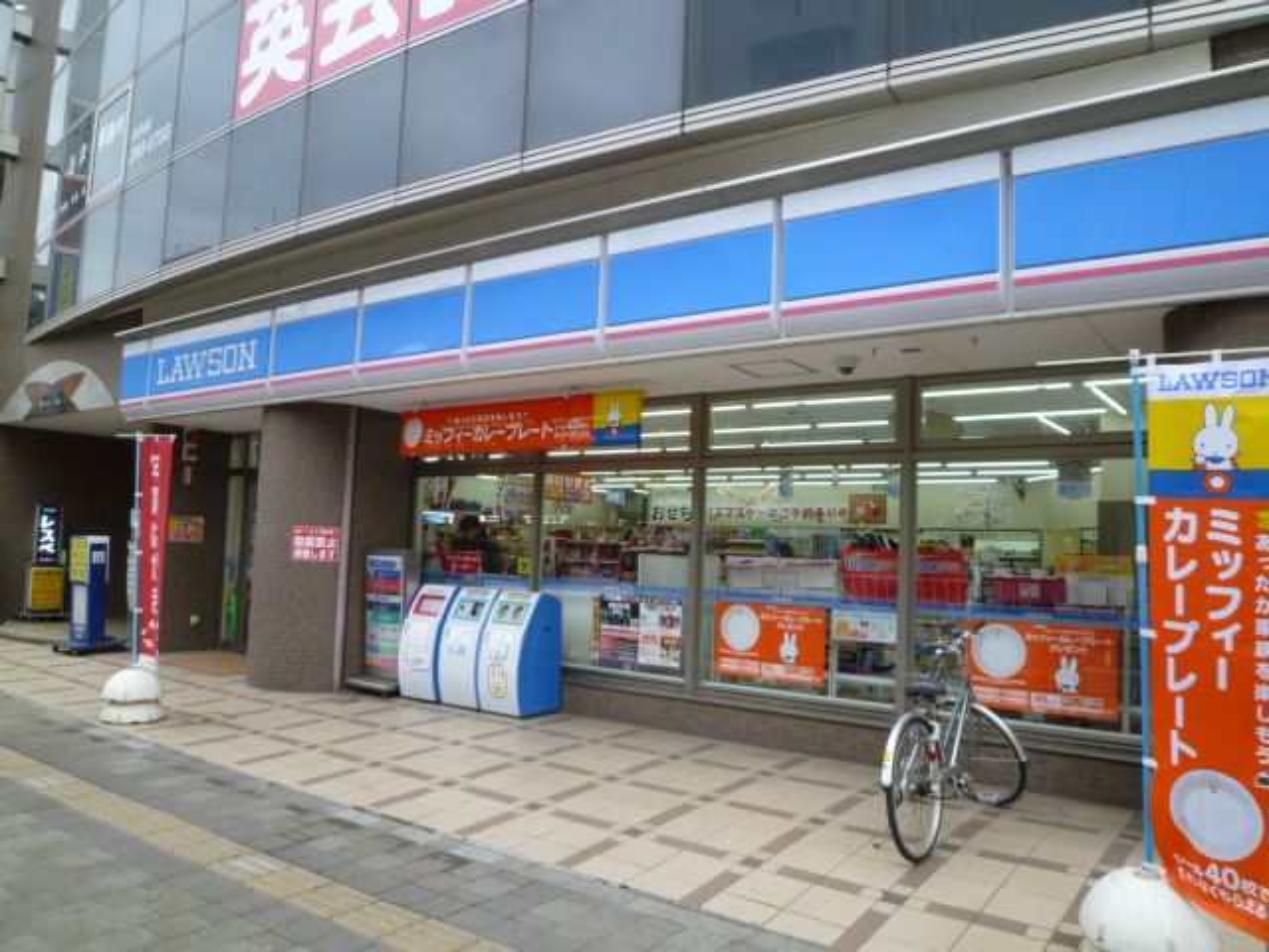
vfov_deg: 54.9
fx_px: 916
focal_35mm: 25
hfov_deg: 69.4
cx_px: 634
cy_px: 476
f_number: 2.8
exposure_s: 1/60
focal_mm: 4.5
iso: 80
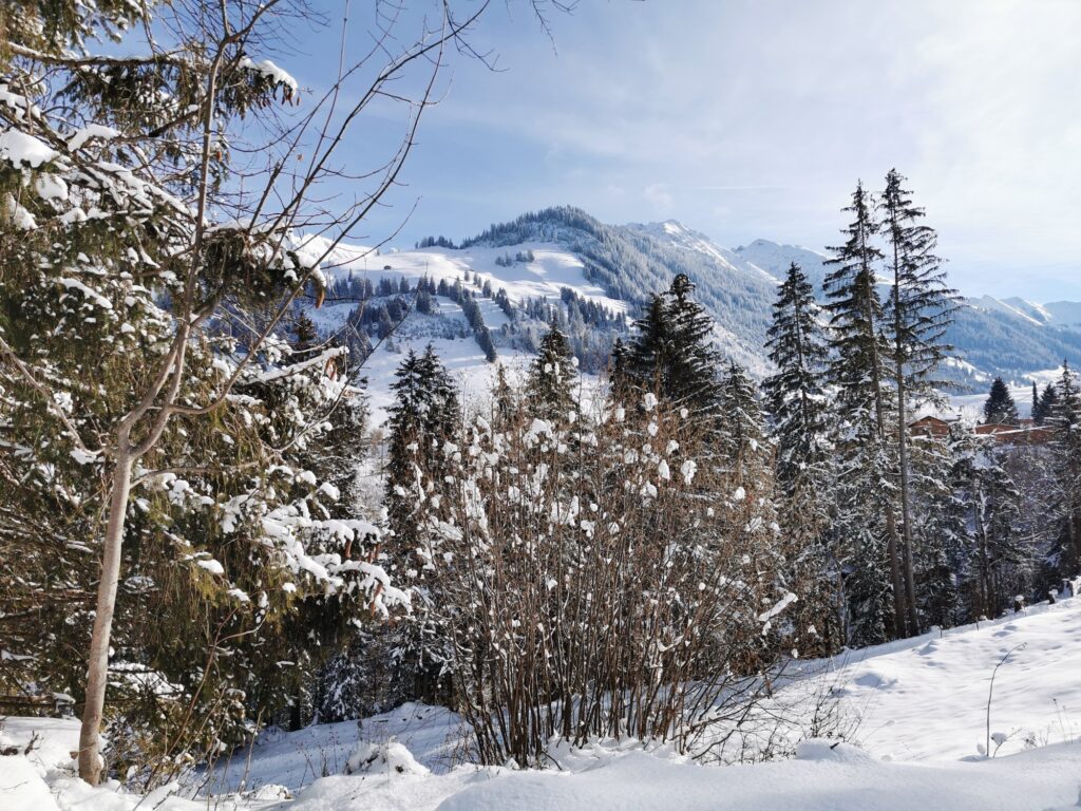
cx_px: 540
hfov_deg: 65.3
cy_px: 406
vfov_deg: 51.4
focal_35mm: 27
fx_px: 843
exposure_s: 1/5236
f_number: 1.6
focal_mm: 5.56
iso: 50
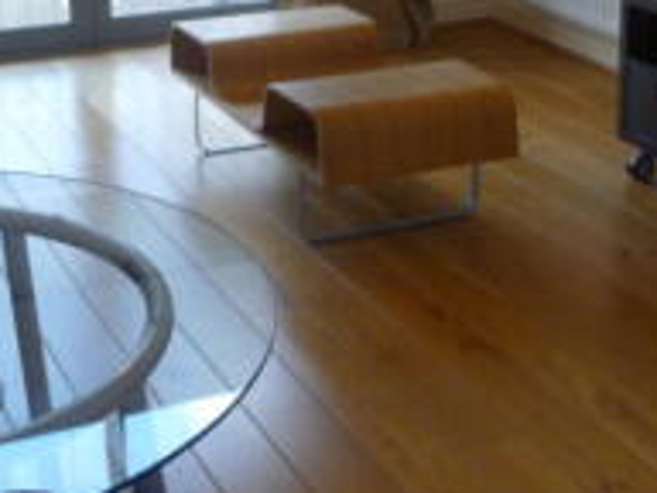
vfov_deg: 18.5
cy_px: -80
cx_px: 279
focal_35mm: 76
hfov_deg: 25.6
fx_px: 1442
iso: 100
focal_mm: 4.5
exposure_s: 1/60
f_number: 3.1
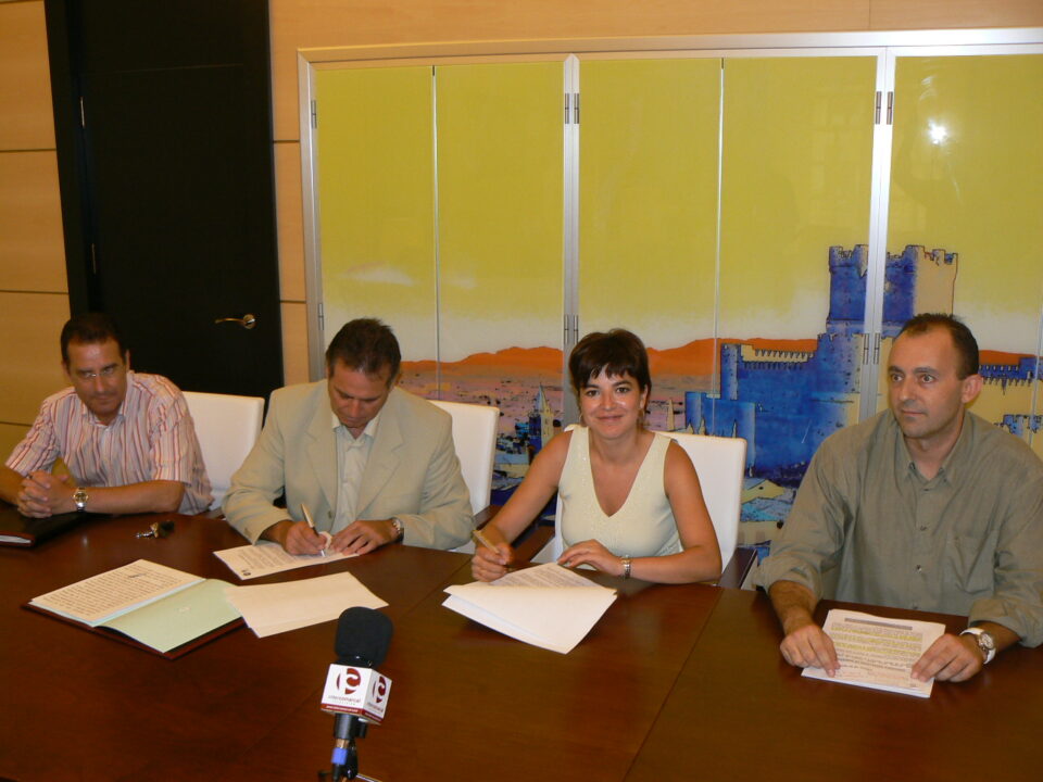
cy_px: 391
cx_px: 522
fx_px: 1085
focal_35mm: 36
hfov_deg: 51.4
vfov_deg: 39.7
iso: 100
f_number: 3.2
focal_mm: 6
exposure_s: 1/30
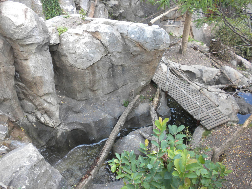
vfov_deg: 38.7
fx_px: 269
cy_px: 94
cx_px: 126
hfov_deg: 50.1
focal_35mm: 37
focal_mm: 6.6
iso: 77
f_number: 3.5
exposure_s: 1/59.8
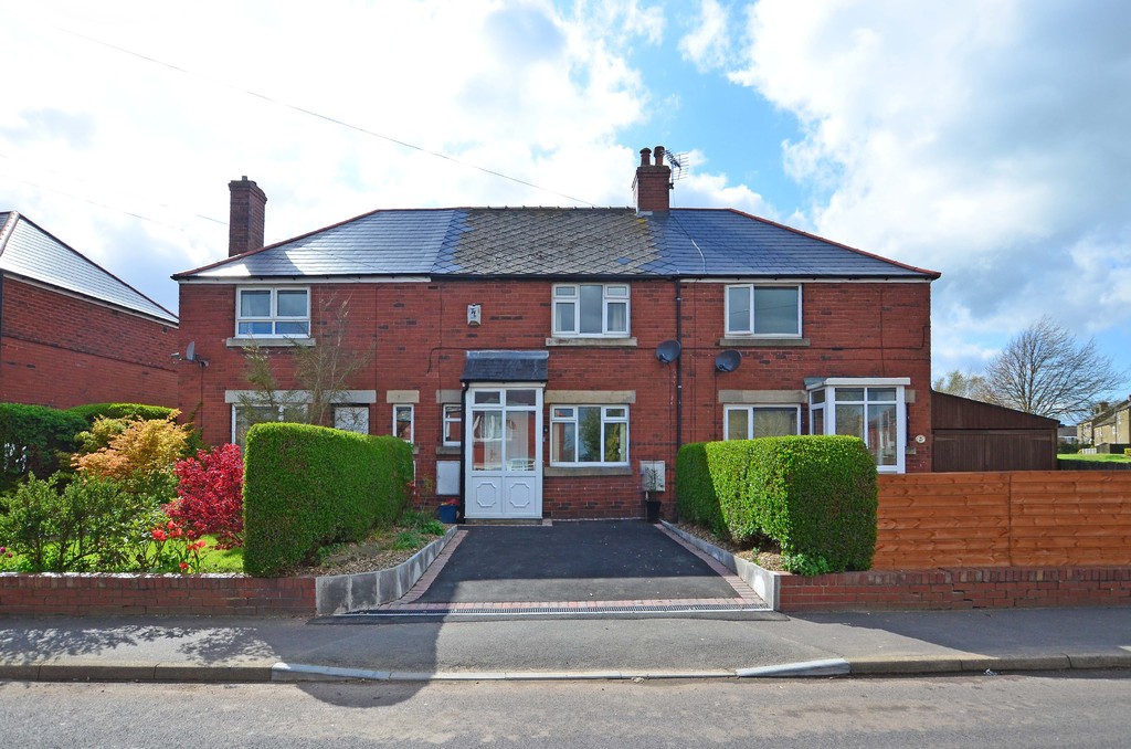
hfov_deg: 90.1
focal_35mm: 18
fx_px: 564
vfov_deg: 67.1
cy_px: 374
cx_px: 566
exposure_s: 1/640
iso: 320
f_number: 8
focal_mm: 12
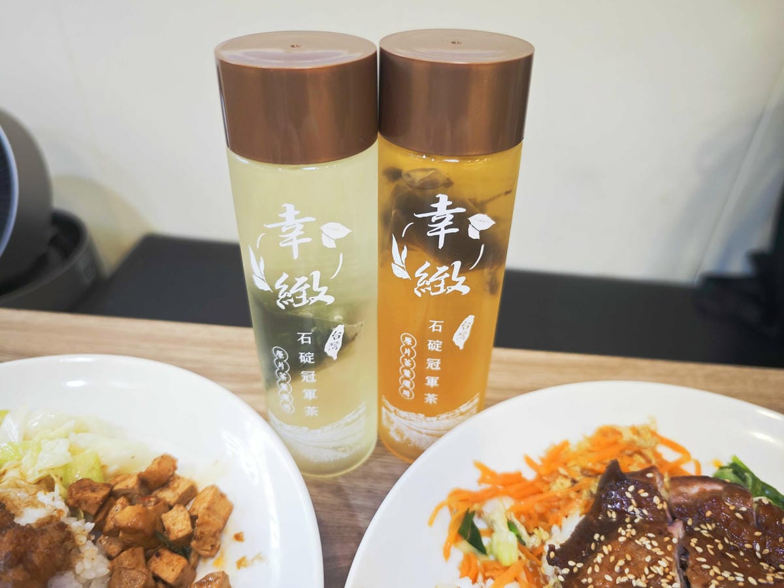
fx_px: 521
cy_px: 294
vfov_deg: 58.9
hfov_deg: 73.9
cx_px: 392
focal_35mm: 23
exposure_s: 1/120
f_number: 1.63
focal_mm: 8.72
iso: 640
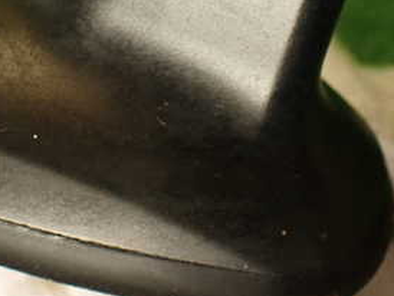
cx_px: 93
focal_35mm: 70
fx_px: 797
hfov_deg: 27.3
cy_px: 55
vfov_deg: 20.8
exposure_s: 1/60
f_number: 2.4
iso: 200
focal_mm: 5.79
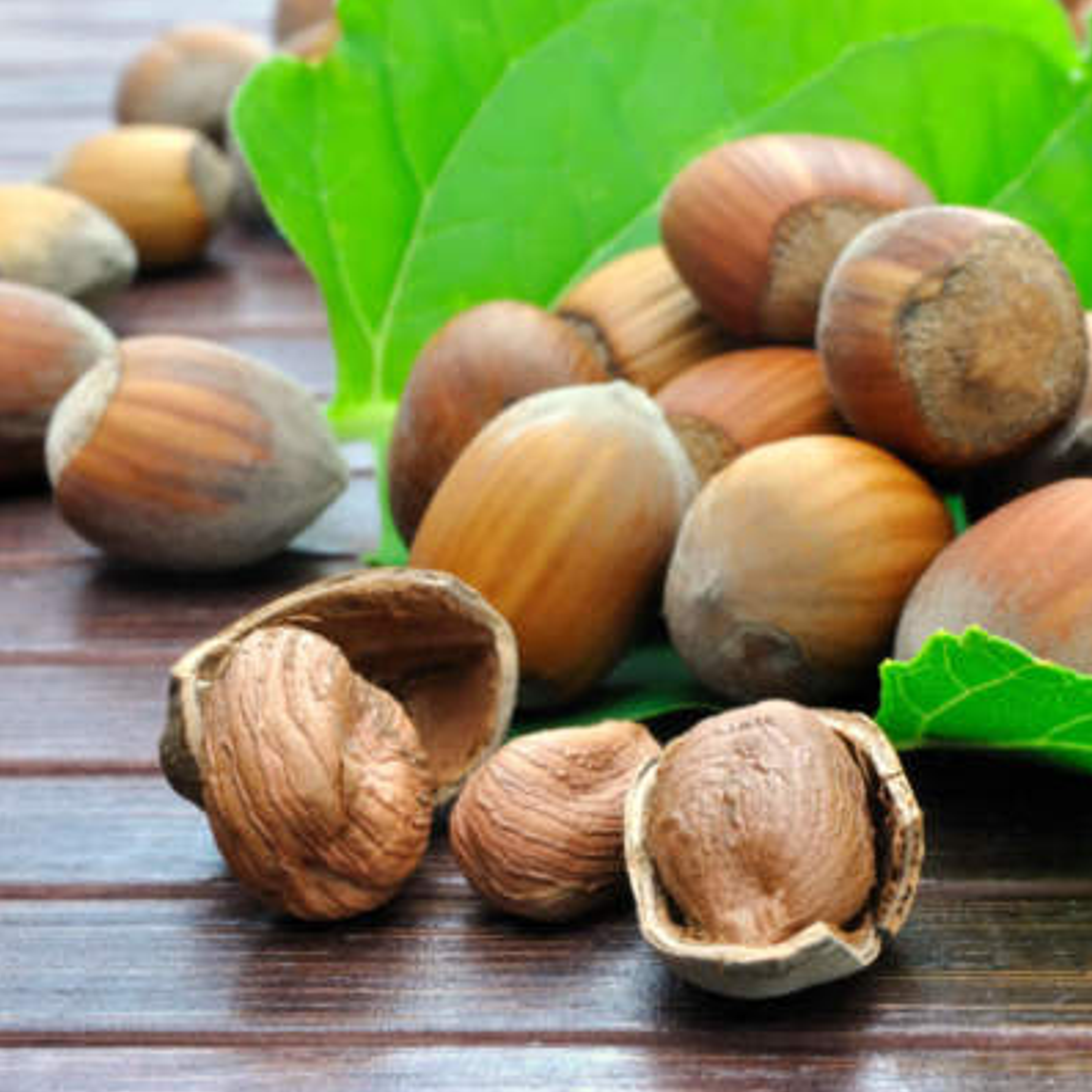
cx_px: 754
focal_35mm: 106
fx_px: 3770
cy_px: 547
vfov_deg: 16.5
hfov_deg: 16.4
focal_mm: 55
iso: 100
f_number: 20
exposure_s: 13
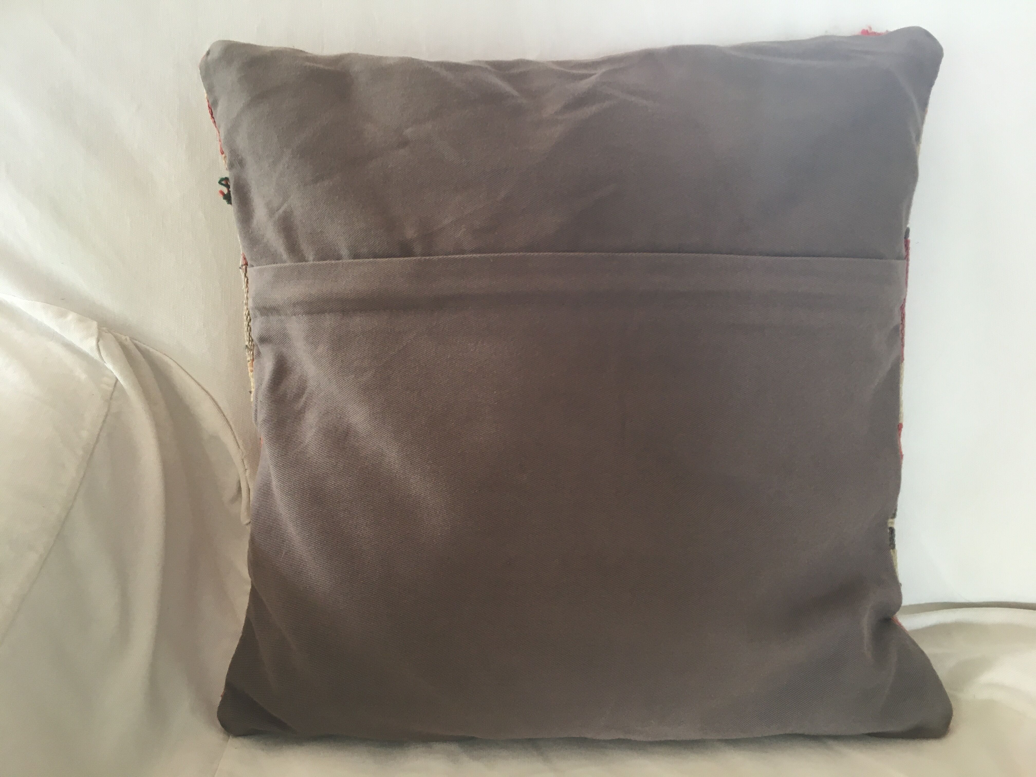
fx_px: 868
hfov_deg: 61.7
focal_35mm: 29
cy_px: 388
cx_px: 518
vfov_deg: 48.2
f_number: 2.2
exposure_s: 1/33
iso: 80
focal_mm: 4.15
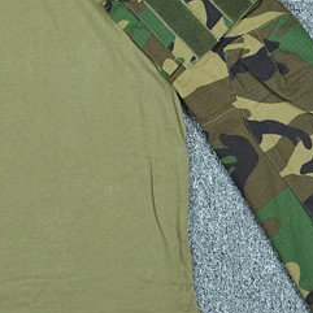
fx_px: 1299
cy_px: 75
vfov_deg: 13.7
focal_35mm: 127
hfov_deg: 13.5
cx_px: -12
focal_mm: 30
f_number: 8
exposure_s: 1/80
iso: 1600
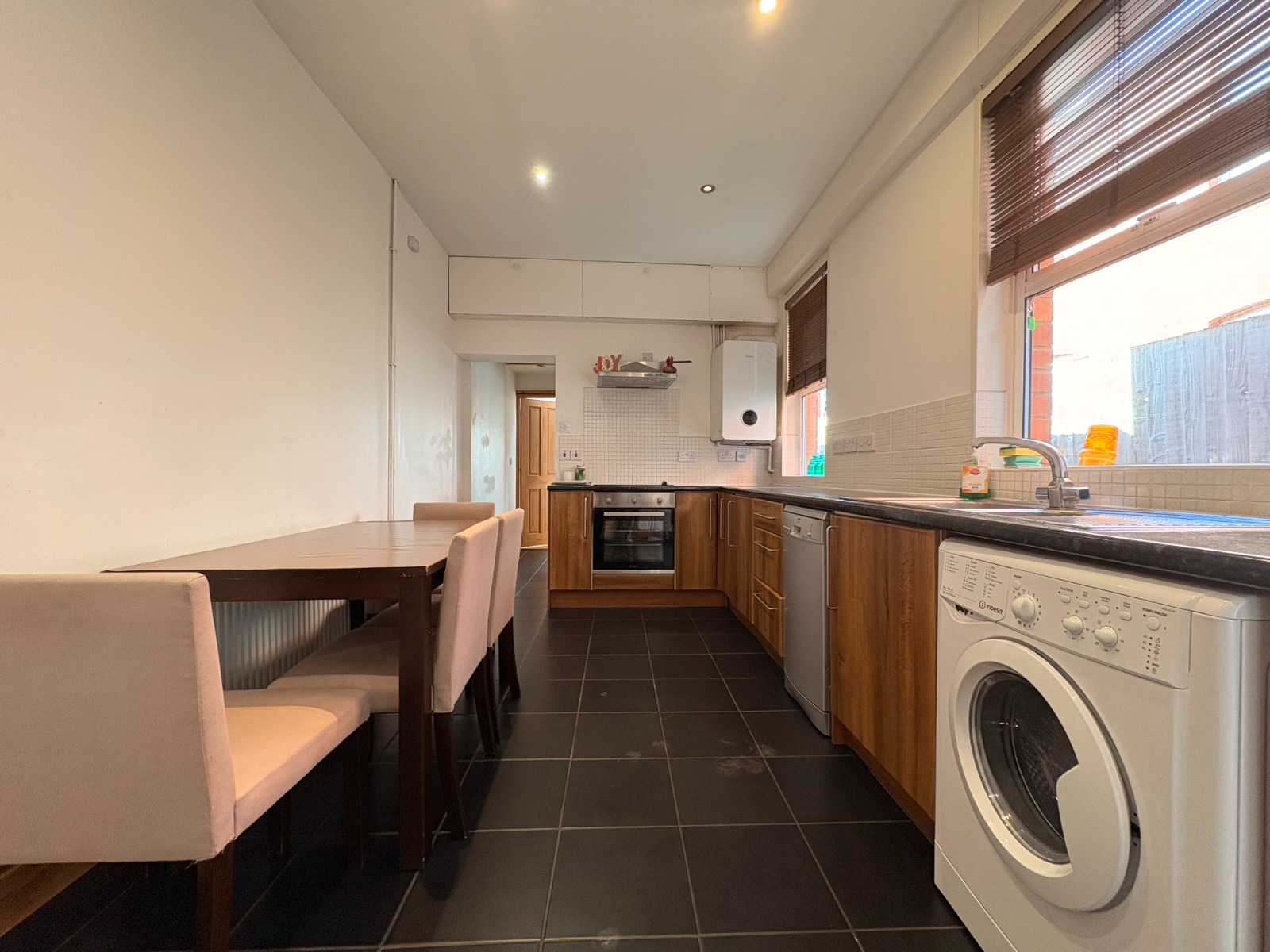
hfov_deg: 102.1
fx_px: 514
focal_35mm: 14
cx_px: 635
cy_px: 476
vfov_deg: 85.7
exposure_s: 1/50
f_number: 2.2
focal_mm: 2.22
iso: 250
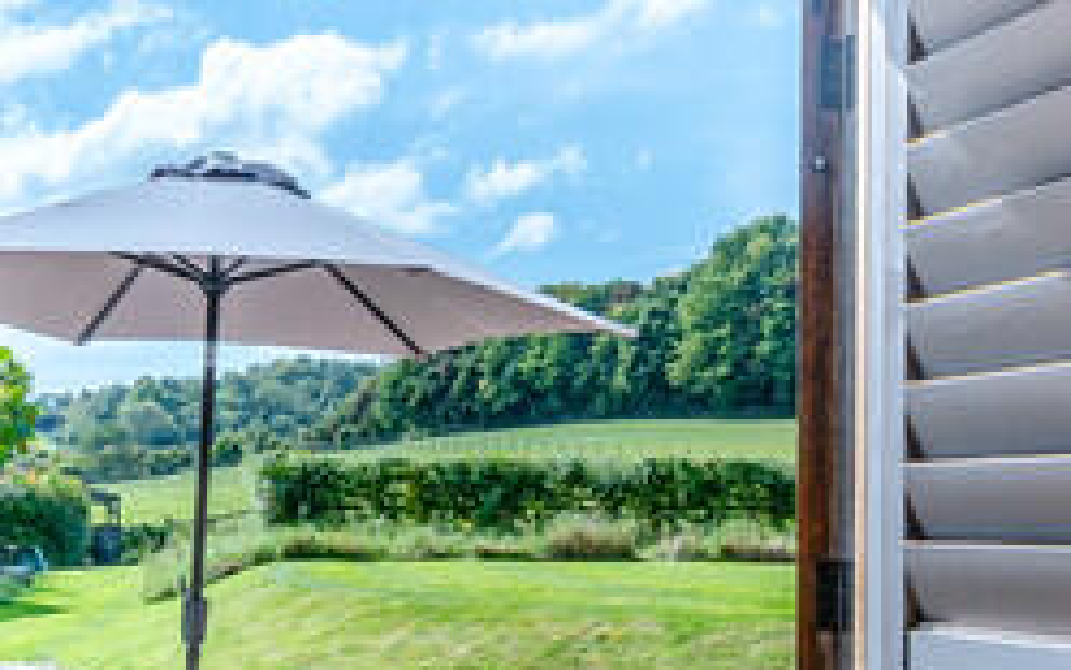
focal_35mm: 59
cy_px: 508
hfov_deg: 33.7
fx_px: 1722
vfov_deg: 21.8
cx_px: 242
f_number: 8
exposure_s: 1/500
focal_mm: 14
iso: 100
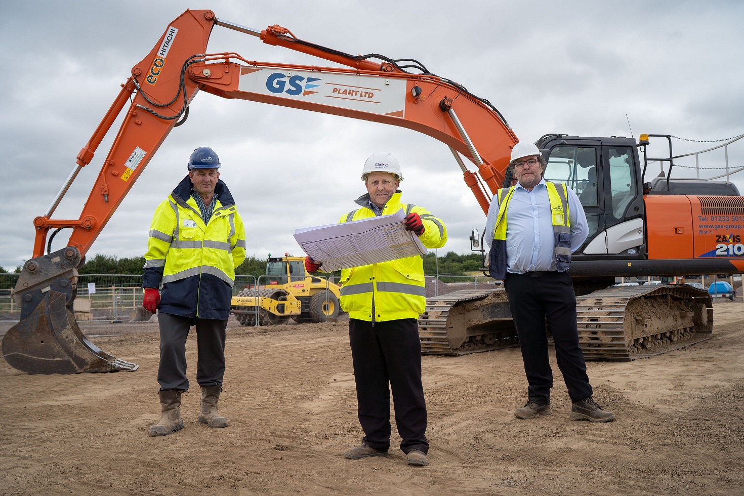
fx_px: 723
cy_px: 248
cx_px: 372
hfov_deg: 54.4
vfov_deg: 37.9
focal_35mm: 35
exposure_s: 1/500
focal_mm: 35
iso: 125
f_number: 4.5
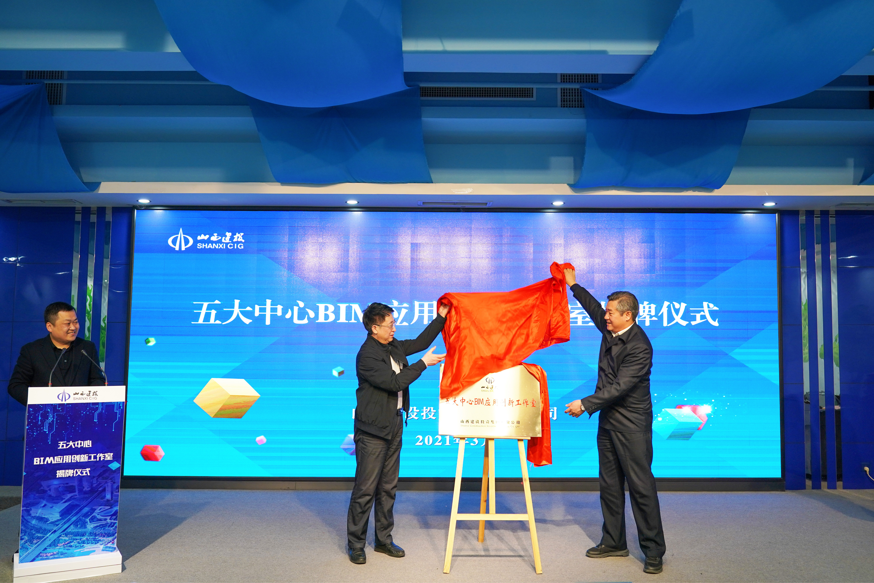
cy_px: 292
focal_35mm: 29
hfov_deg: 63.7
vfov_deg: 45.0
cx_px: 437
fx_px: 704
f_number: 4
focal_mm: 29
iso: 500
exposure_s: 1/160
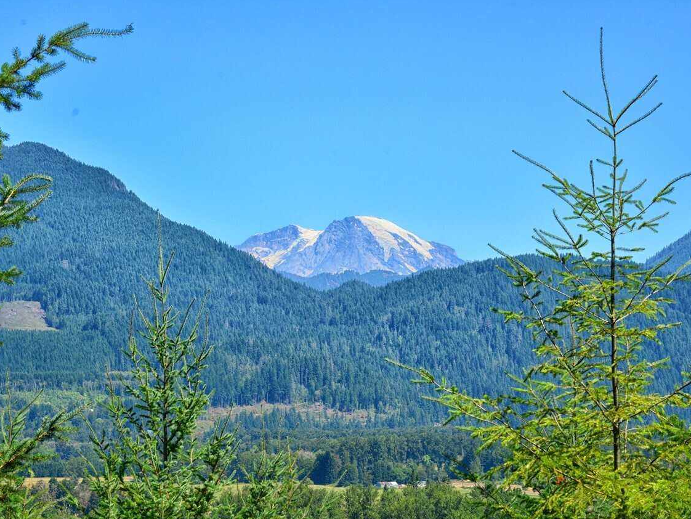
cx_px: 358
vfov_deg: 13.6
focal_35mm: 109
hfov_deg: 18.0
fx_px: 2176
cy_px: 327
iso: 200
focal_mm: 75
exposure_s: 1/250
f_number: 11
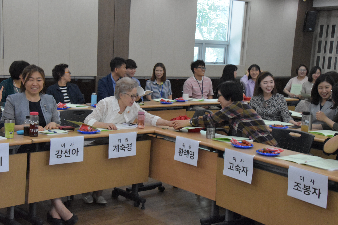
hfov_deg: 35.1
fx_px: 535
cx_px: 169
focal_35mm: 57
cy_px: 112
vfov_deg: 23.8
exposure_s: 1/80
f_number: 11
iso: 4000
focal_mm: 38
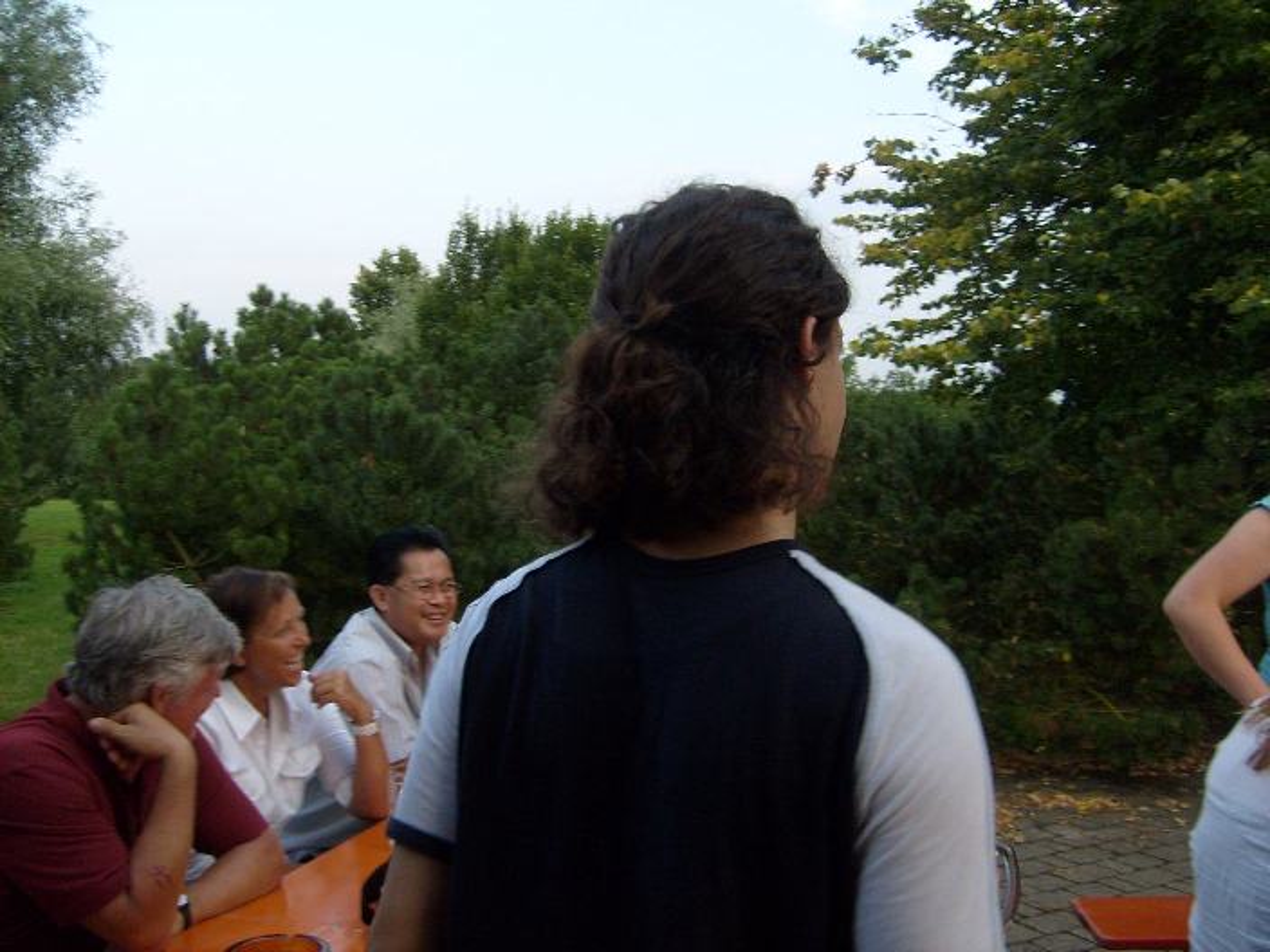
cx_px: 635
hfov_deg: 52.6
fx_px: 1284
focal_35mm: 35
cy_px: 476
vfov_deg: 40.7
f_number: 2.8
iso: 80
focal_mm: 5.8
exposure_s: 1/90
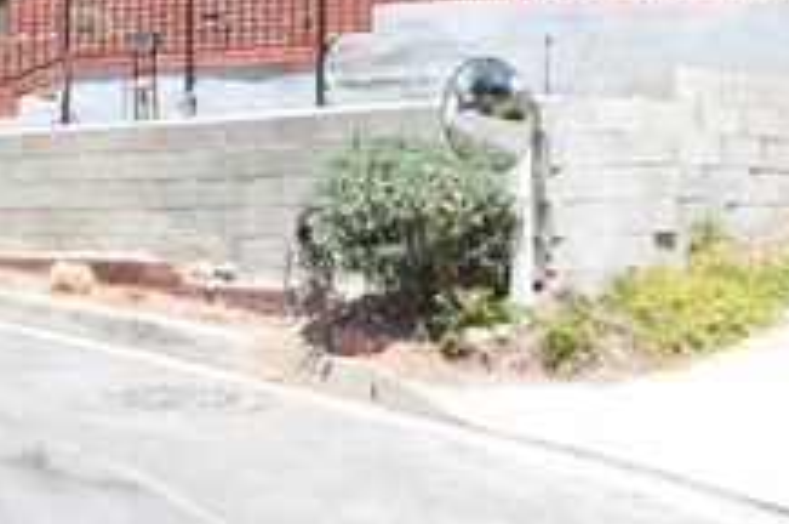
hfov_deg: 26.6
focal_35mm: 76
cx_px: 320
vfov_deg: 17.5
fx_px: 1663
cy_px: -5
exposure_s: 1/320
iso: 100
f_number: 3.8
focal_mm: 22
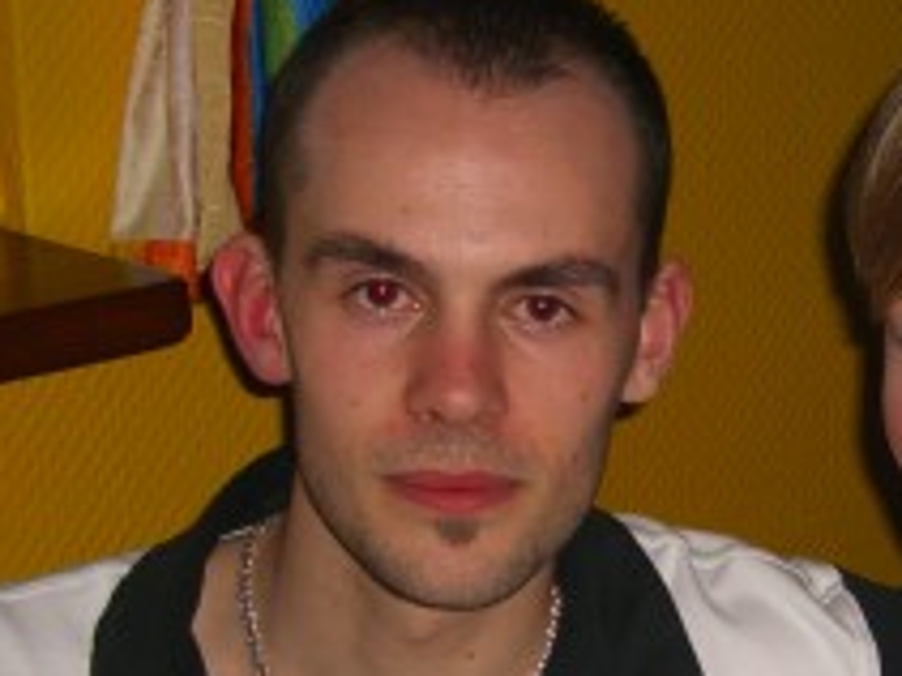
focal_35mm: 108
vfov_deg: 13.5
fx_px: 2813
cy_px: 646
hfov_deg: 18.0
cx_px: 765
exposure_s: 1/60
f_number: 2.8
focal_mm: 7.9
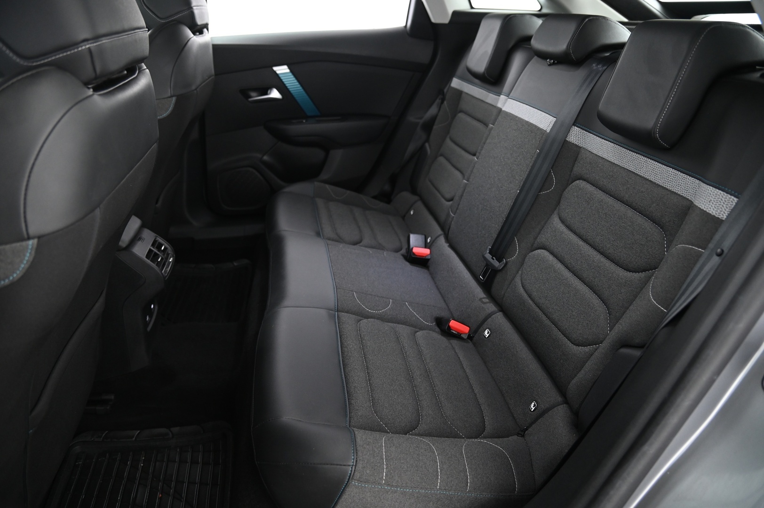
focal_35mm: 24
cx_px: 382
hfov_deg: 73.8
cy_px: 254
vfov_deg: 53.1
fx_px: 509
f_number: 4
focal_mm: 24
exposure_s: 1/13
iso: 2000
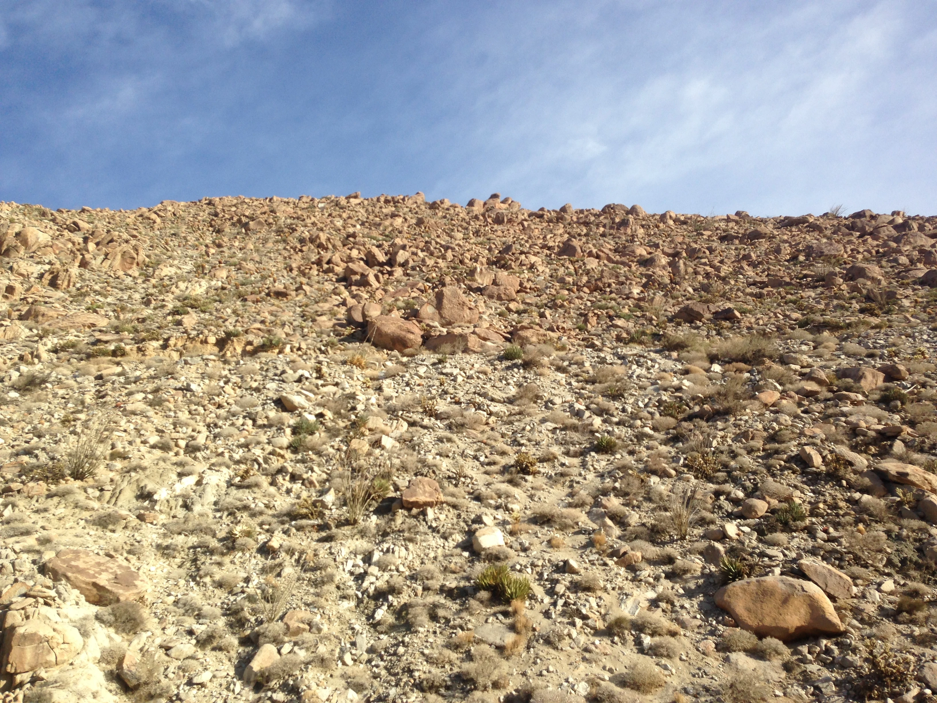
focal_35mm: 33
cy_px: 352
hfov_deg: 55.4
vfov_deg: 42.9
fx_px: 893
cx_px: 468
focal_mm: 4.12
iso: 50
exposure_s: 1/1391
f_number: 2.4
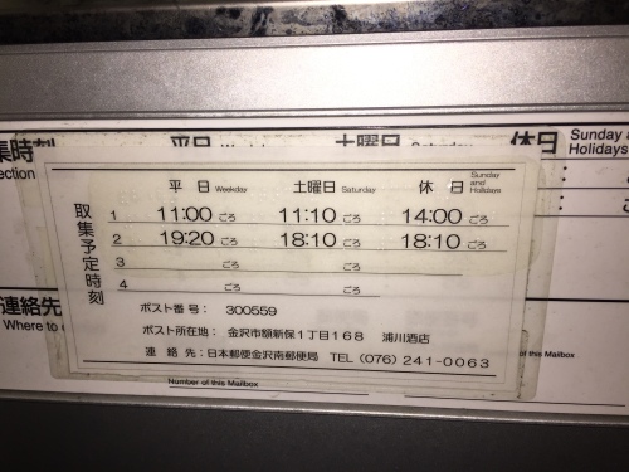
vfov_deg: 48.2
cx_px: 314
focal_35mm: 29
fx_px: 527
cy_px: 236
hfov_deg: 61.7
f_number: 2.2
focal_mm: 4.15
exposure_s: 1/198
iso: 32
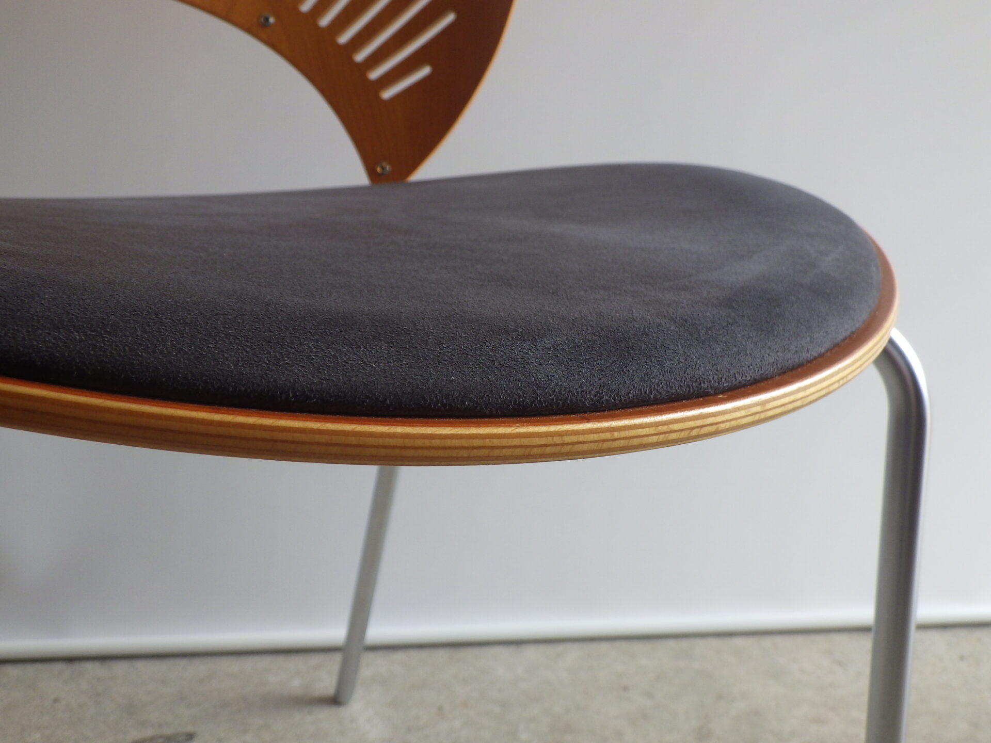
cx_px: 496
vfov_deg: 41.8
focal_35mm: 34
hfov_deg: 54.0
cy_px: 372
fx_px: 973
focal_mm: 6.1
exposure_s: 1/160
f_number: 3.8
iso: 125
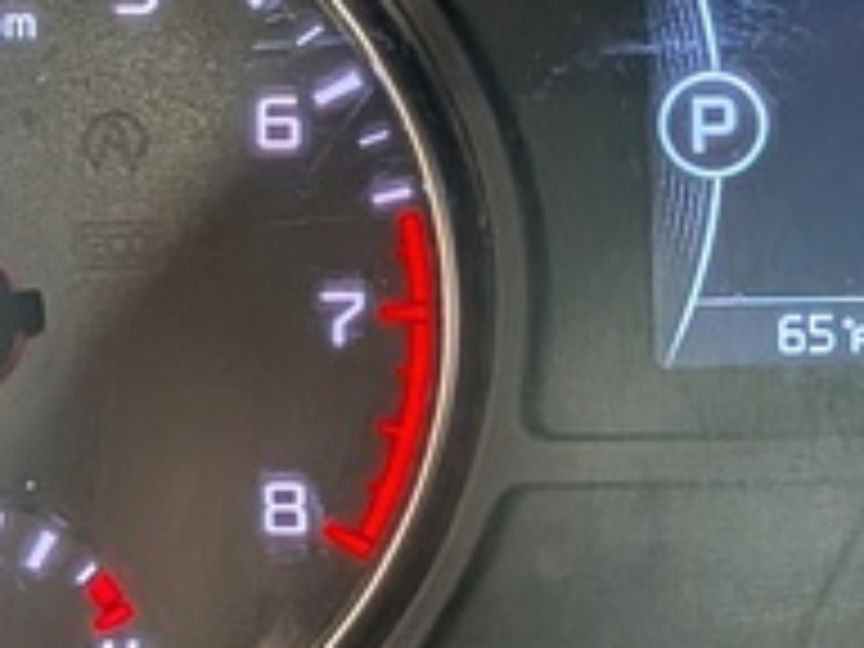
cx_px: 1044
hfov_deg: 14.9
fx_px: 3195
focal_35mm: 128
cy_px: 158
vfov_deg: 11.6
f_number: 1.7
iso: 34
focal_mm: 4.53
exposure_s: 1/94.8
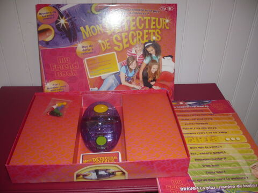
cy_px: 96
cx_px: 129
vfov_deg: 40.7
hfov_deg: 52.6
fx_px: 261
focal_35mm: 35
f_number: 2.8
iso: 100
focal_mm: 5.8
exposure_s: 1/30
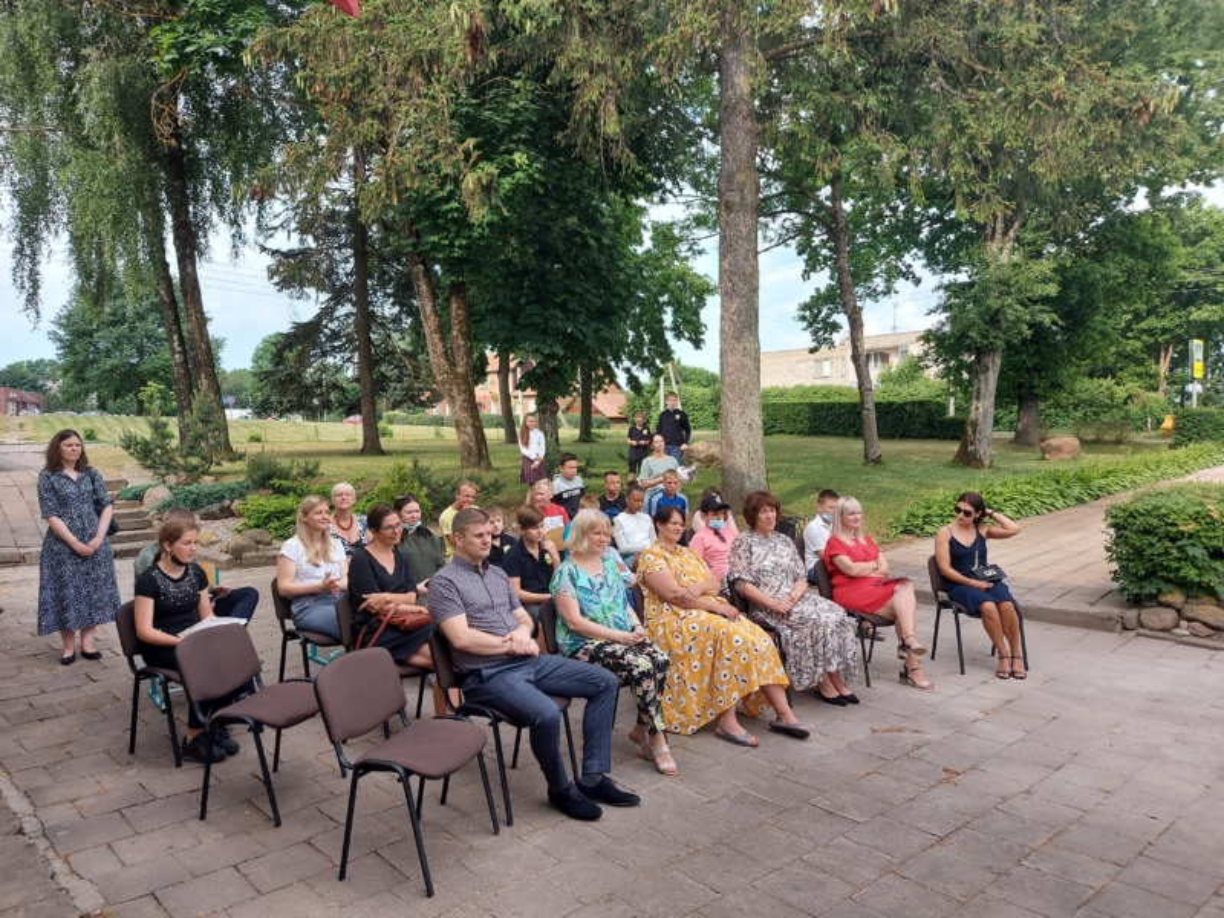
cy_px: 459
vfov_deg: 56.8
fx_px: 849
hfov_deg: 71.6
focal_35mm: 24
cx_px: 612
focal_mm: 5.23
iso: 32
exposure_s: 1/259
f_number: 1.8
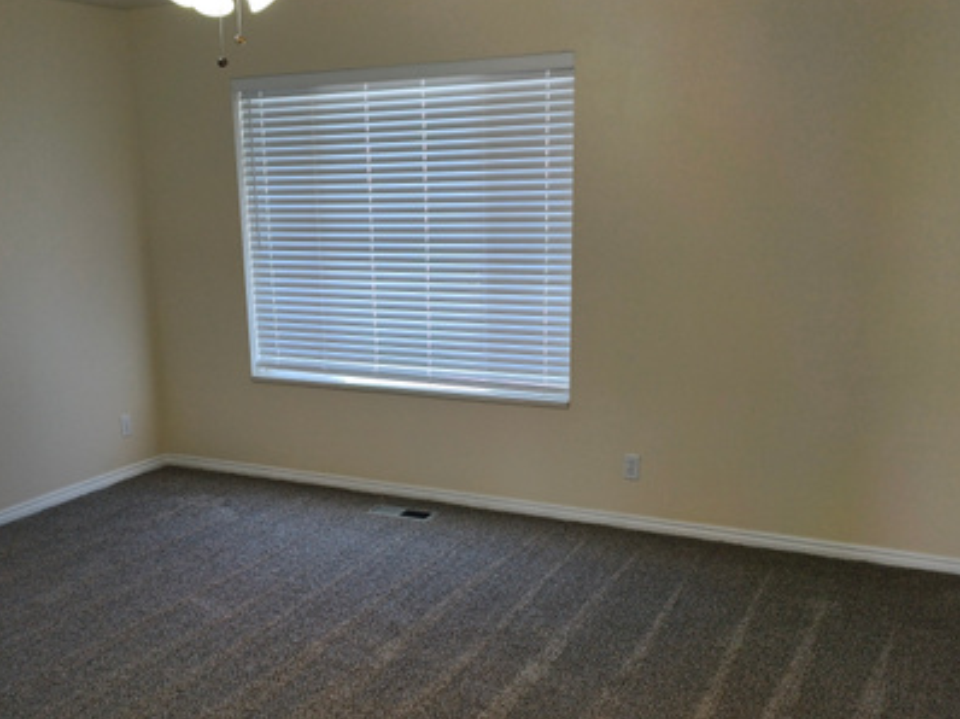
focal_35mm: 37
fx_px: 1025
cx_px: 427
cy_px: 449
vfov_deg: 38.4
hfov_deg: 50.1
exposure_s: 1/120
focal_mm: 6.54
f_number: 1.57
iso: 140
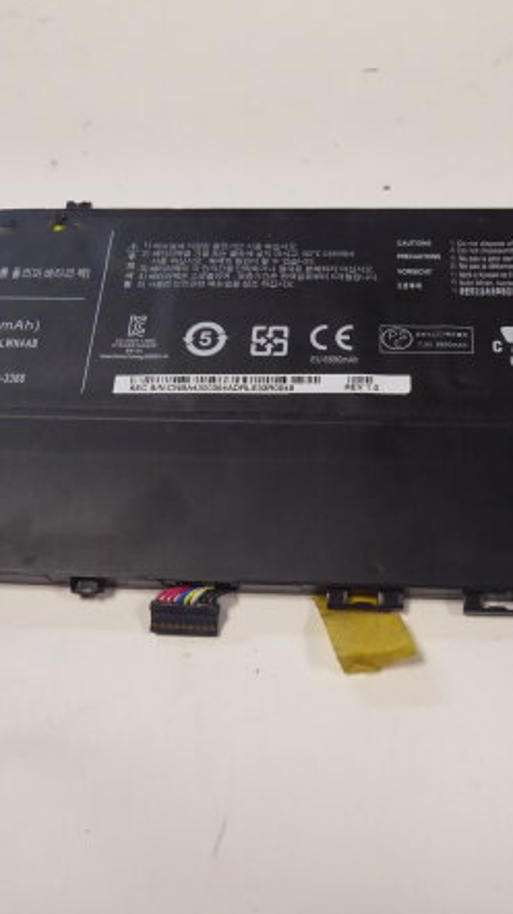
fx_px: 896
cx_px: 269
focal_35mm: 37
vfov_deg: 54.0
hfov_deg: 31.9
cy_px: 451
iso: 320
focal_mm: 4.3
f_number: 3.3
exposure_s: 1/60
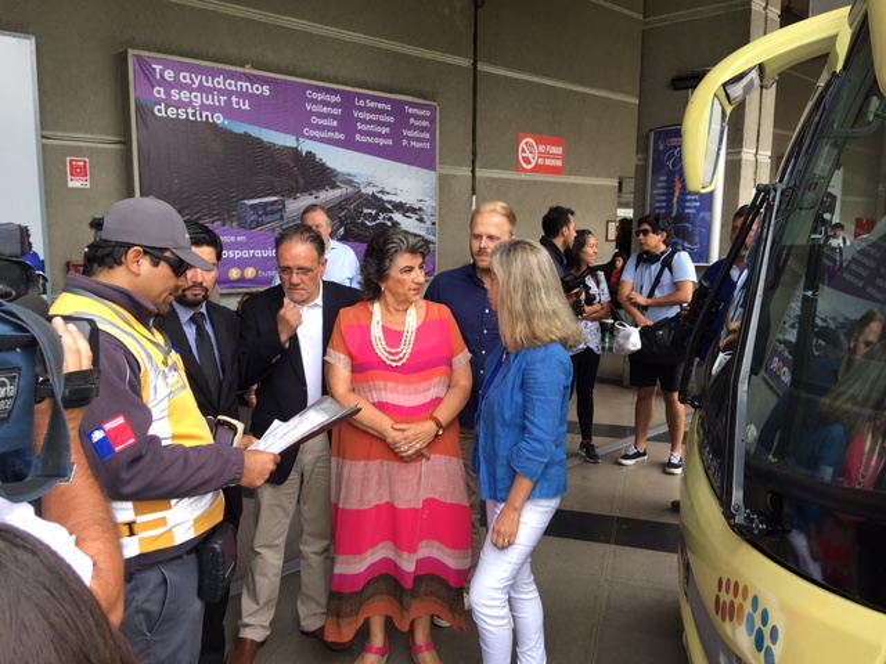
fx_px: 742
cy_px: 332
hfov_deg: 61.7
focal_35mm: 29
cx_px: 443
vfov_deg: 48.2
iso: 25
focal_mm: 4.15
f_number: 2.2
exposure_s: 1/100
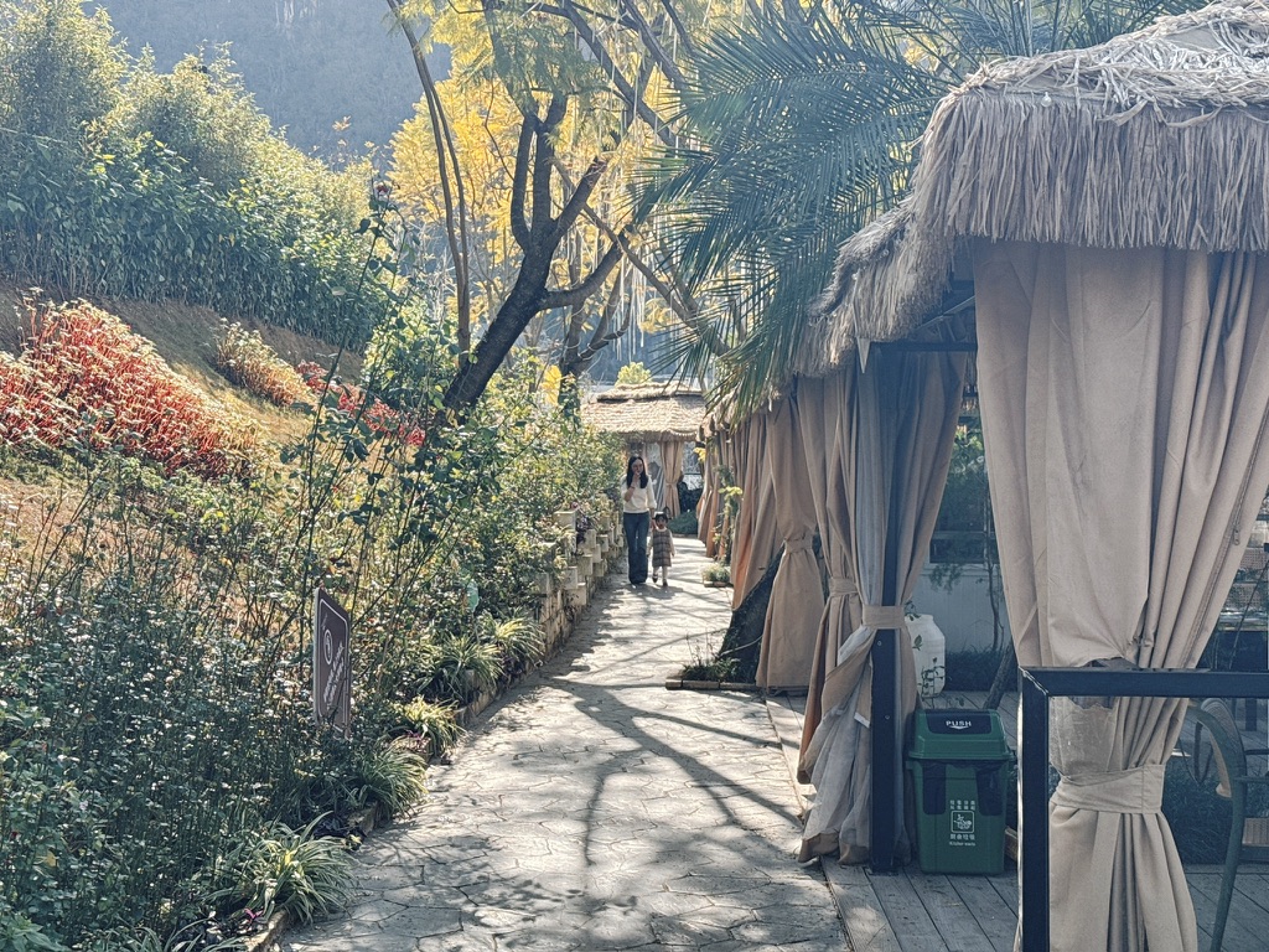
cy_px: 476
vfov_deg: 30.3
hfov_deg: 39.7
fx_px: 1760
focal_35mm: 48
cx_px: 634
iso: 64
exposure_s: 1/1484
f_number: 1.78
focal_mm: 6.76
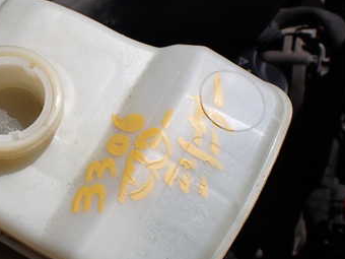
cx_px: 46
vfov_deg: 27.5
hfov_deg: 34.5
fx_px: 528
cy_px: 121
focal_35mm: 53
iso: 100
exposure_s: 1/400
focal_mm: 5.4
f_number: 9
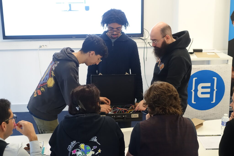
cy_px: 78
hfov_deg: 37.5
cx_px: 117
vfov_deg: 25.5
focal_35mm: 53
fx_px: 345
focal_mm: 19.29
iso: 800
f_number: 2.8
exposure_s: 1/40
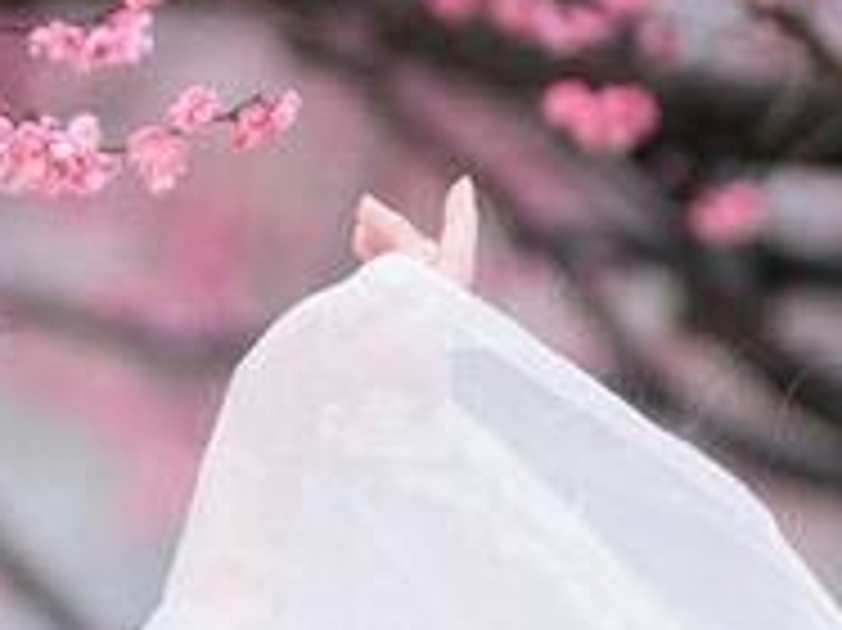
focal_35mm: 460
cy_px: 720
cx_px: -865
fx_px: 11182
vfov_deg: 3.2
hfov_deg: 4.3
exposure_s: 1/800
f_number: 1.4
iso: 320
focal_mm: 85
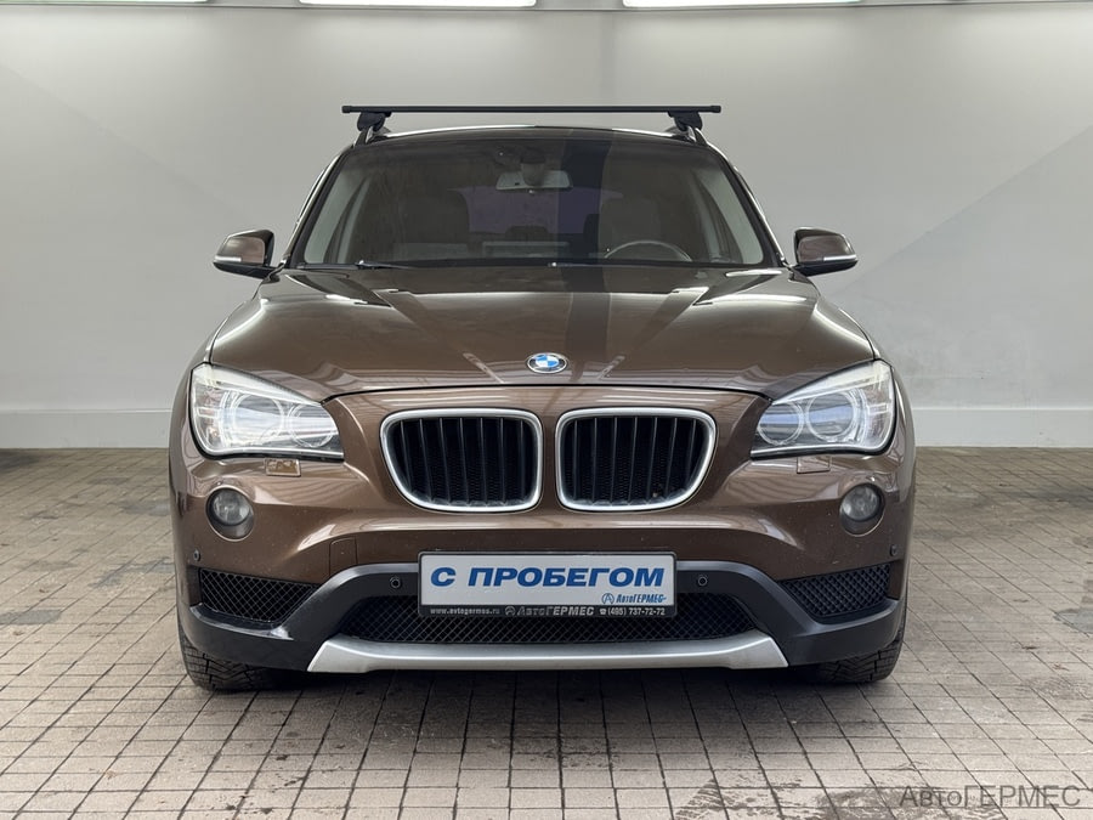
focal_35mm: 48
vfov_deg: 30.3
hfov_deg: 39.7
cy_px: 410
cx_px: 546
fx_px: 1516
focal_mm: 6.76
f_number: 1.78
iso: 50
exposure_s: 1/100
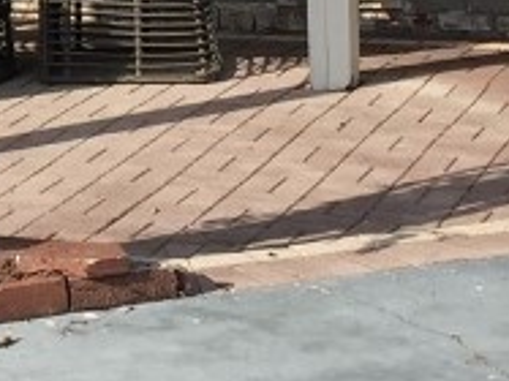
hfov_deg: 11.8
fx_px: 2336
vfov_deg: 9.1
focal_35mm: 159
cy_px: -155
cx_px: -297
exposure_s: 1/2198
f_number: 2.2
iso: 32
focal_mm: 4.15
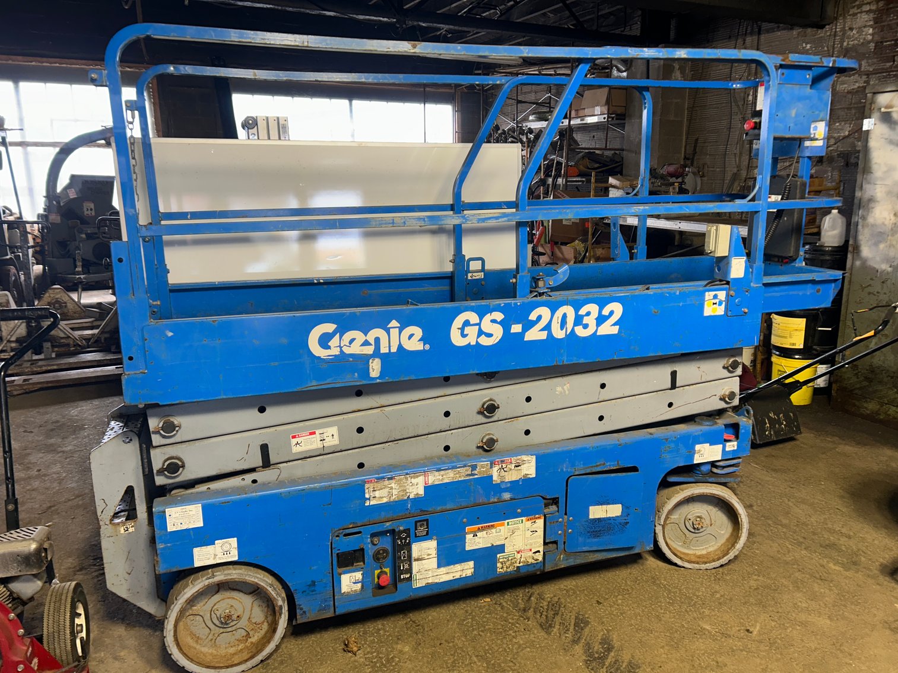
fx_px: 675
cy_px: 336
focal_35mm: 26
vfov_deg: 53.1
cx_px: 449
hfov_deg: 67.3
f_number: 1.5
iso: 50
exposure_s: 1/120
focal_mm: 5.7
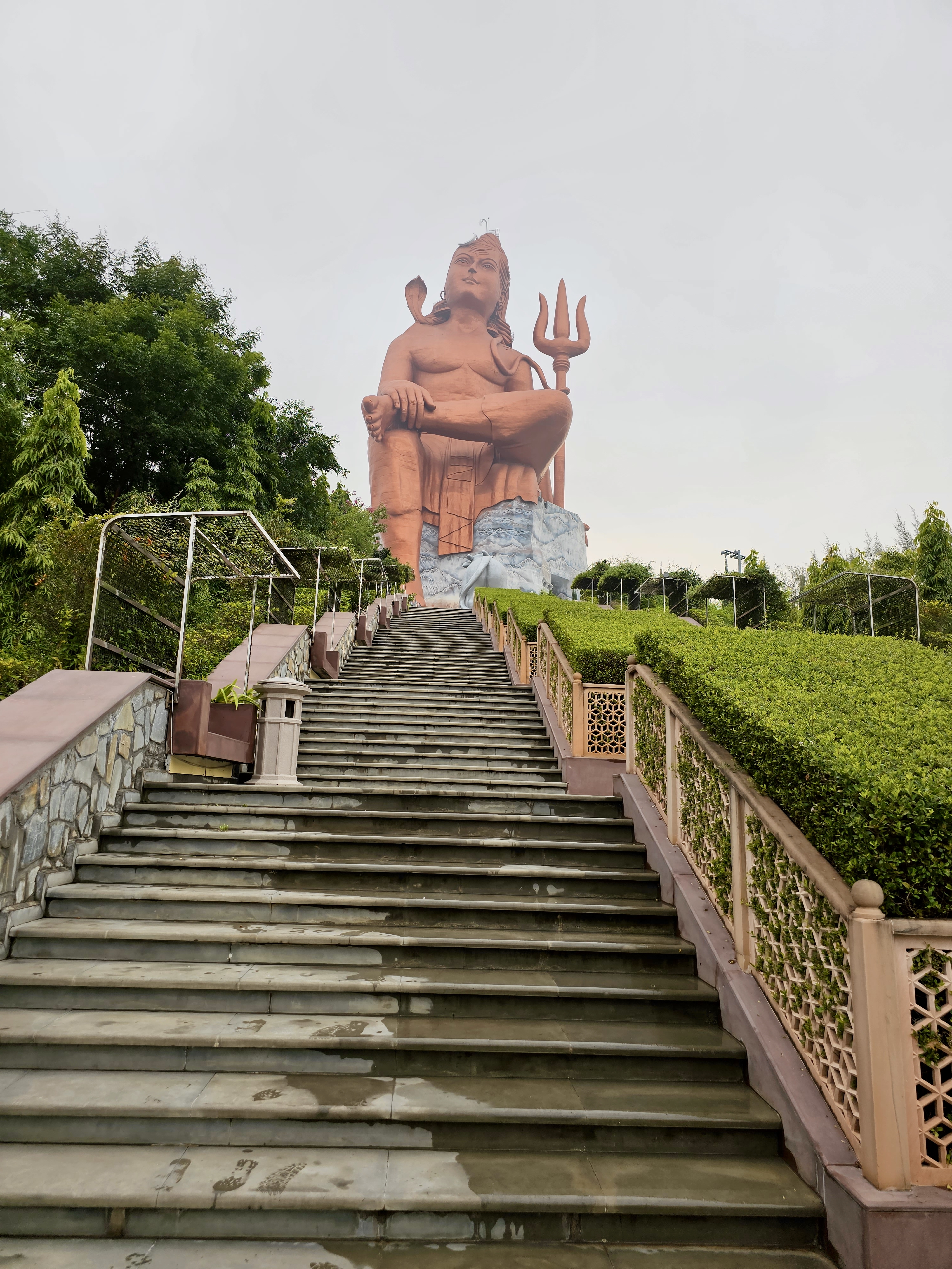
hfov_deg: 58.9
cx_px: 476
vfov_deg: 73.9
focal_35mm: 23
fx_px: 843
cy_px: 634
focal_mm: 6.3
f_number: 1.7
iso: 20
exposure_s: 1/180
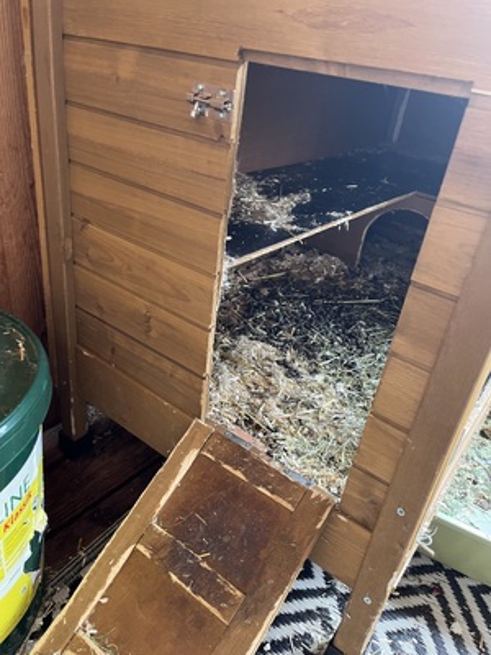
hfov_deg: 53.1
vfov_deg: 67.3
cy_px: 328
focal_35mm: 26
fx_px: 492
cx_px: 246
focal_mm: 5.1
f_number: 1.6
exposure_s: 1/60
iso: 200
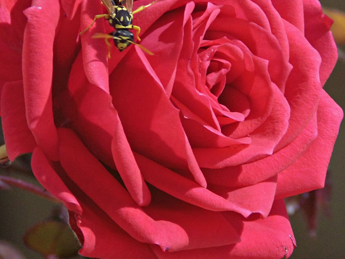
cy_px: 76
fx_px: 8452
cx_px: 151
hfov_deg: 2.3
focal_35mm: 848
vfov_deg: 1.8
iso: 100
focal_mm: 77.4
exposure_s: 1/60
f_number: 17
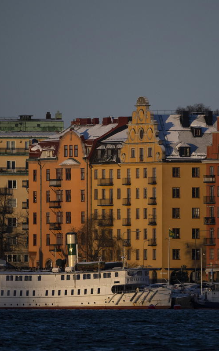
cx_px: 146
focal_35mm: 859
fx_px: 8205
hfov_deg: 1.5
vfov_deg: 2.4
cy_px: 176
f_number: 5.6
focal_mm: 560
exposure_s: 1/4000
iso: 500
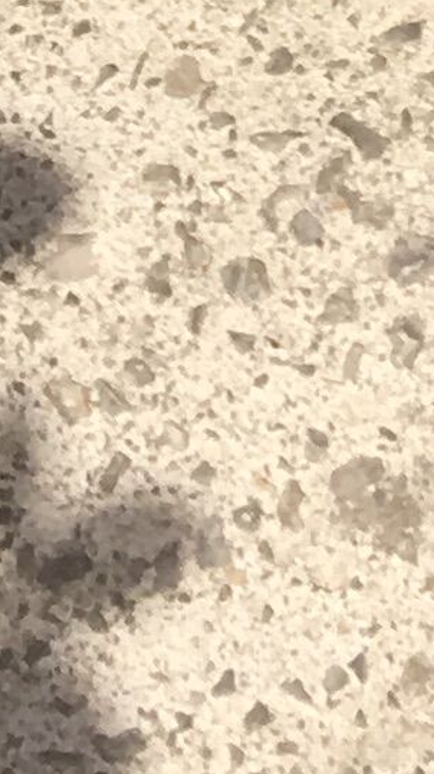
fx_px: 4856
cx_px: 99
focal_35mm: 237
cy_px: -1739
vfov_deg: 7.7
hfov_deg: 5.1
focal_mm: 4.15
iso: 25
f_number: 2.2
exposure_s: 1/2024
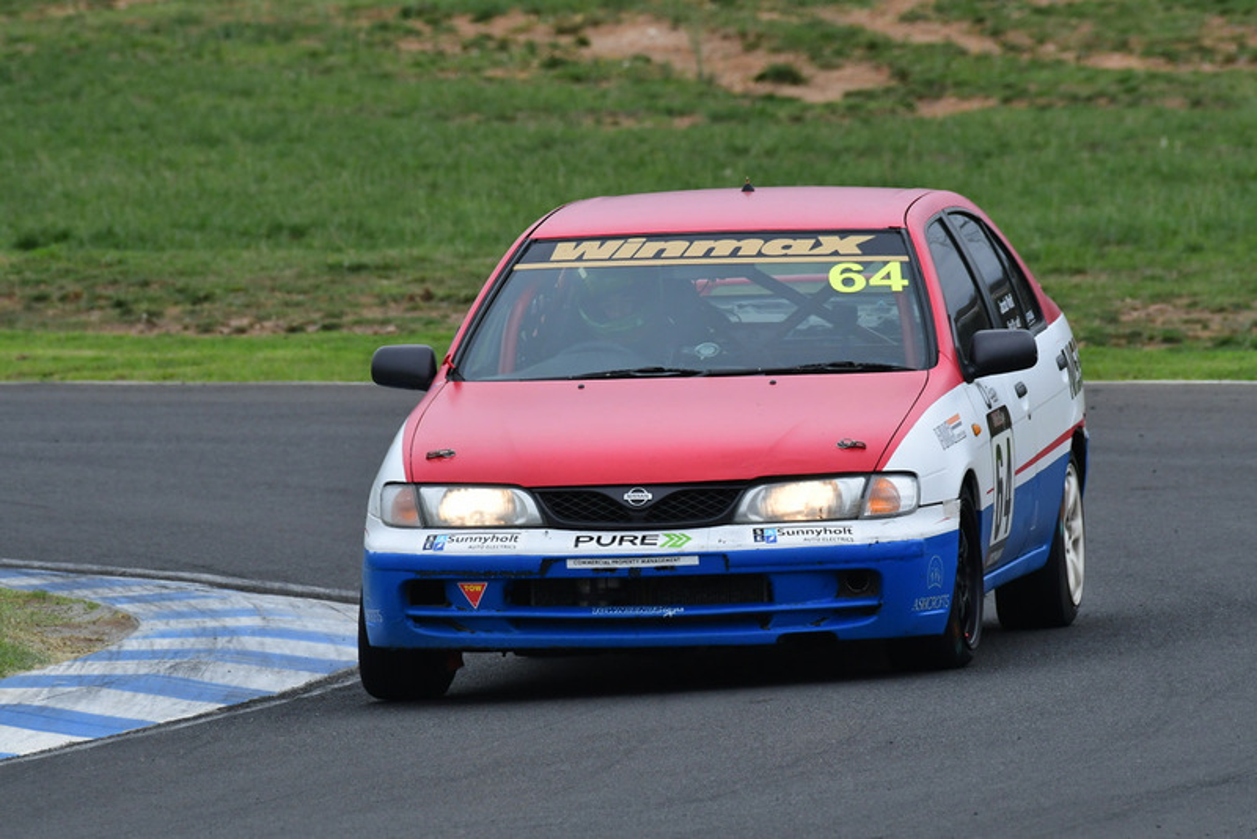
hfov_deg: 2.7
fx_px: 26196
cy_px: 420
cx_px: 628
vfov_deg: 1.8
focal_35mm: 750
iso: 800
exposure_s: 1/640
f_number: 11
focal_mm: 500
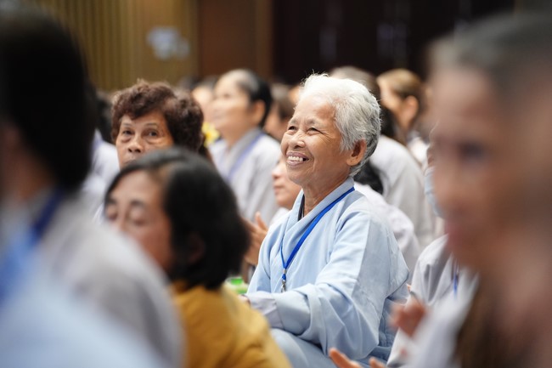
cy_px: 184
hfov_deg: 14.8
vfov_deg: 9.9
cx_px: 276
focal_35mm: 139
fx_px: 2131
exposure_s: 1/125
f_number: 2.8
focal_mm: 139
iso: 4000
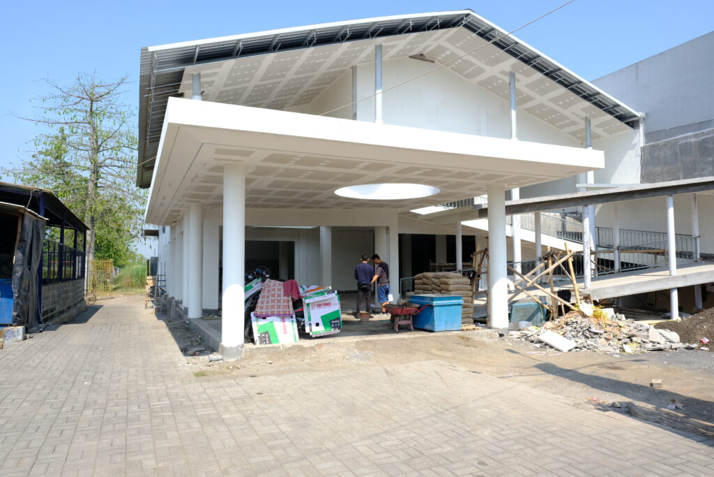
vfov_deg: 53.1
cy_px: 238
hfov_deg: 73.7
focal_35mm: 24
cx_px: 357
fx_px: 476
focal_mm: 16
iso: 160
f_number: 10
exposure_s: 1/100
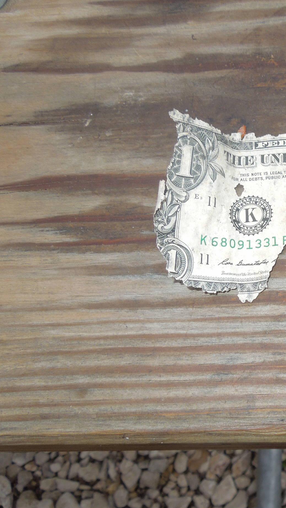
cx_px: 332
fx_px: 499
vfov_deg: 54.0
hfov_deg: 28.4
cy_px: 253
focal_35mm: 37
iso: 100
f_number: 3.3
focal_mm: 4.5
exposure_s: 1/100
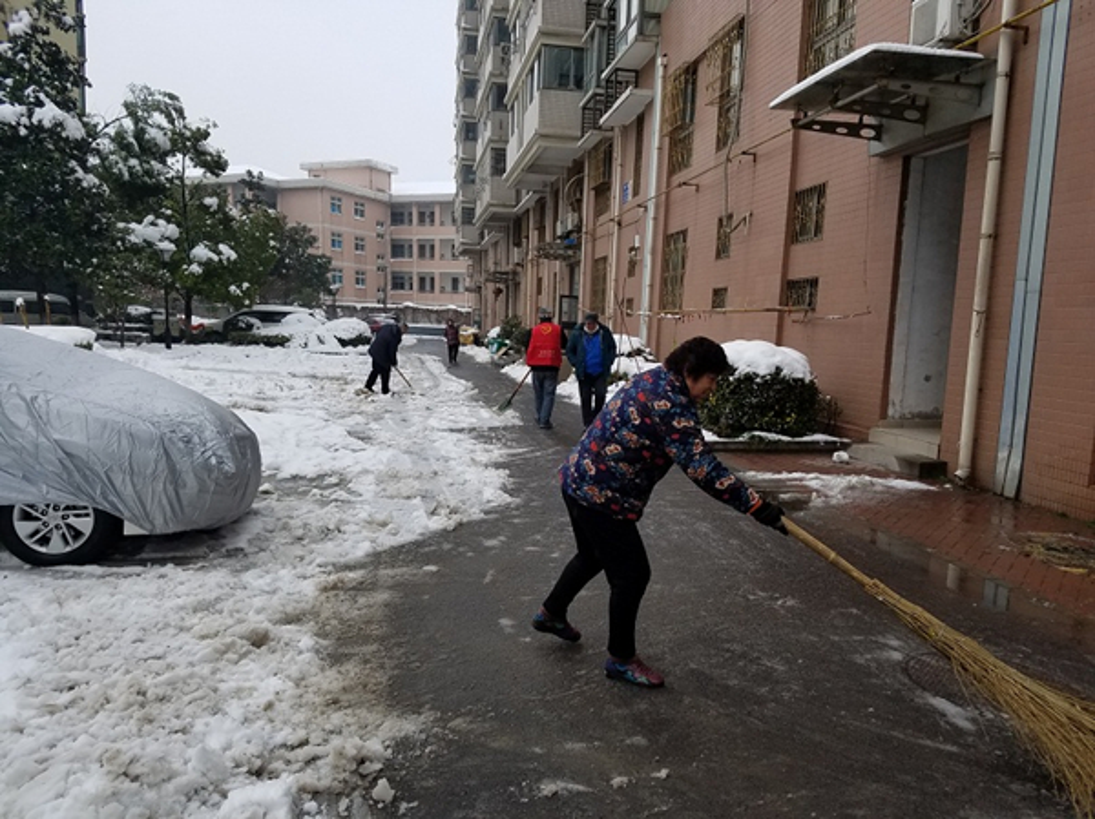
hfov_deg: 67.3
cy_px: 410
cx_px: 548
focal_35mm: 26
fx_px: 822
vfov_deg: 53.0
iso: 50
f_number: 1.7
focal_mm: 4.2
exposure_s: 1/317
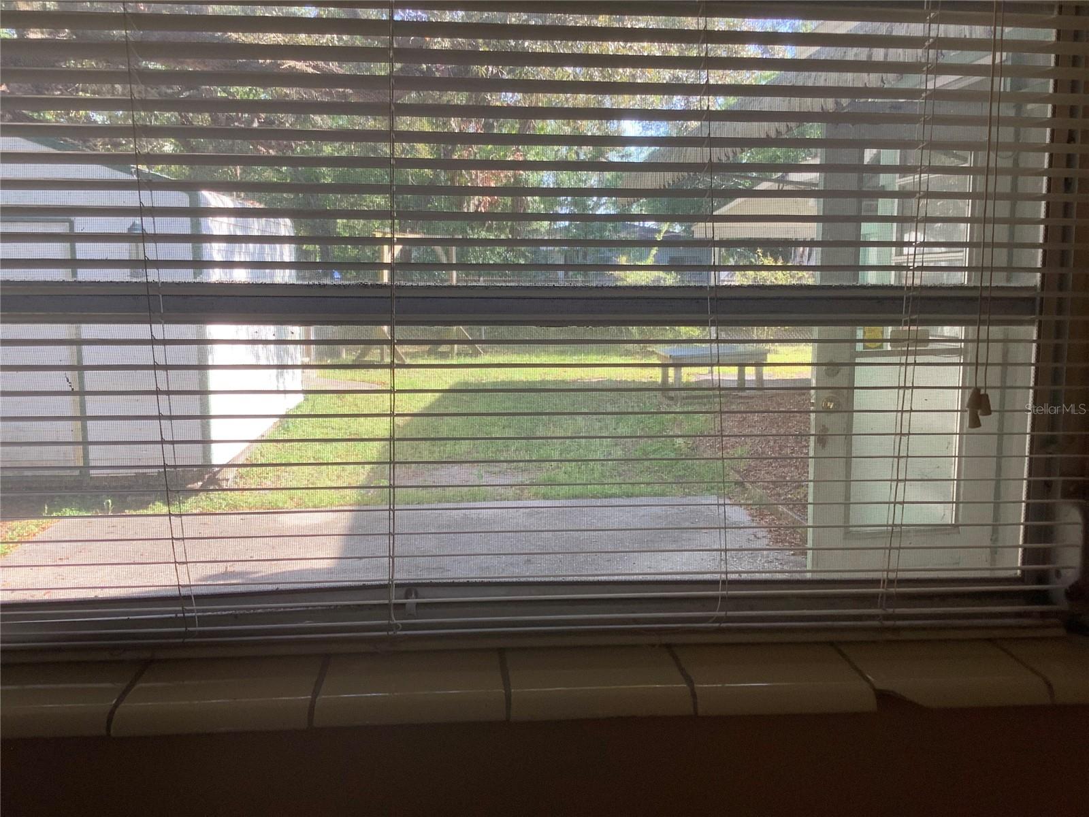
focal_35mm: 31
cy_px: 408
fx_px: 975
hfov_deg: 58.4
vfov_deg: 45.4
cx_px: 544
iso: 50
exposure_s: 1/120
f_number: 2.4
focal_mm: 3.3
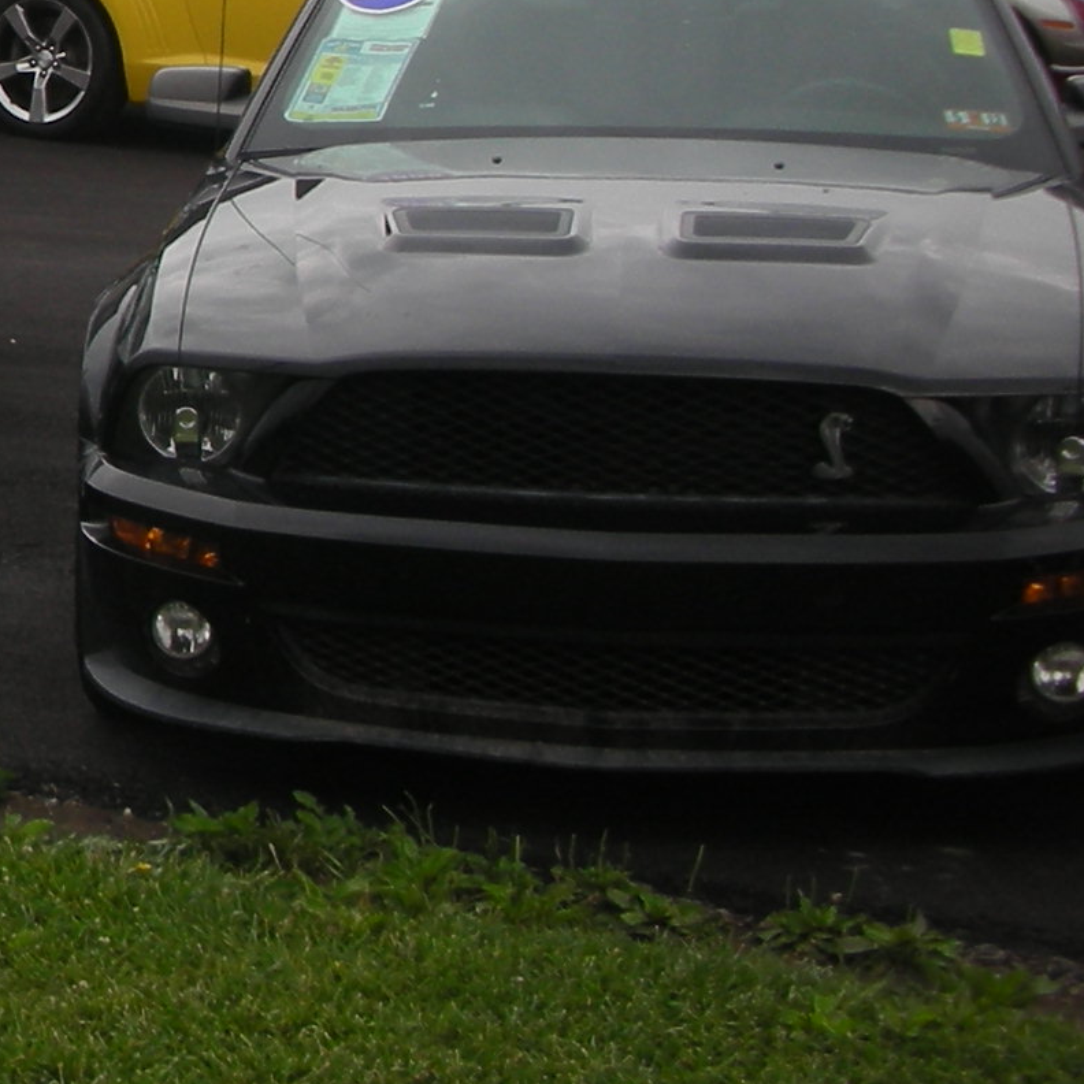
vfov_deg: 15.5
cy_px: -40
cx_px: -840
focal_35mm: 110
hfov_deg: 14.1
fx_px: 3897
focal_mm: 5.8
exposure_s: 1/258
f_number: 3
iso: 50
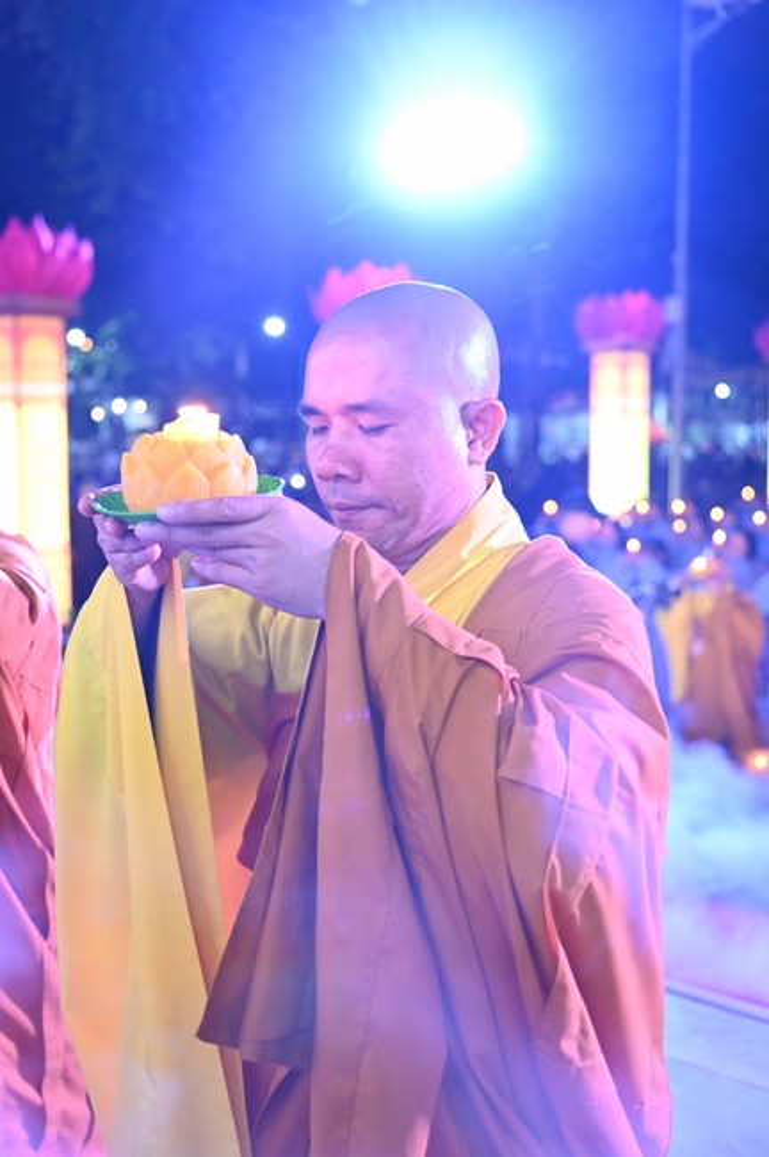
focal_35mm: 48
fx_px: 1541
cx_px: 384
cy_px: 578
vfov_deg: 41.2
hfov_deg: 28.0
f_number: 4
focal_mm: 48
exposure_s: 1/60
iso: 4000
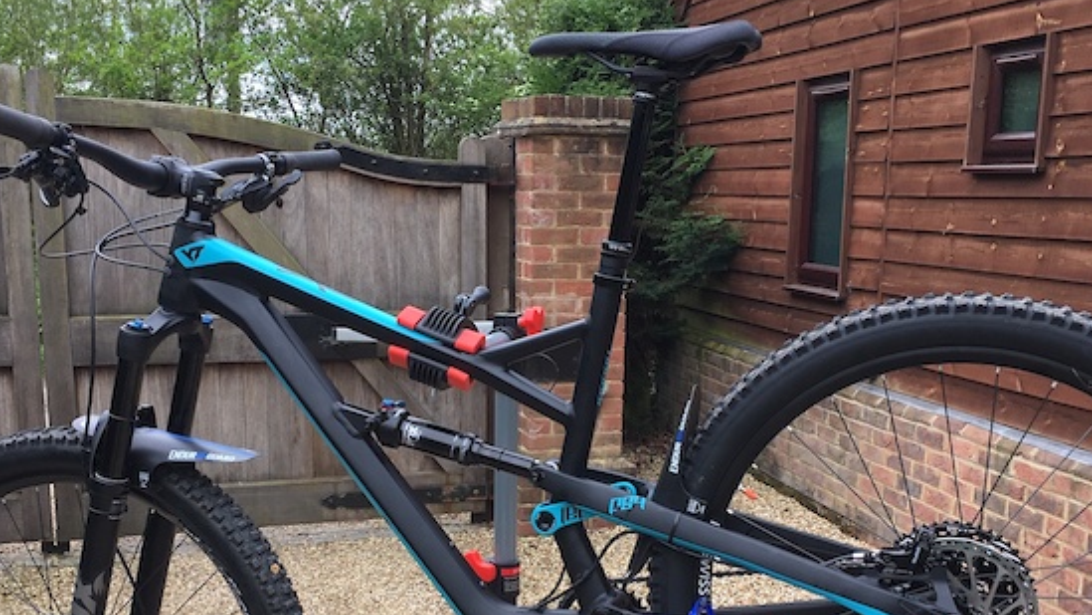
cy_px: 466
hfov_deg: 44.6
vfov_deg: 25.6
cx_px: 541
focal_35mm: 46
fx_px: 1332
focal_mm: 4.15
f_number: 2.2
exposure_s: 1/239
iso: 25
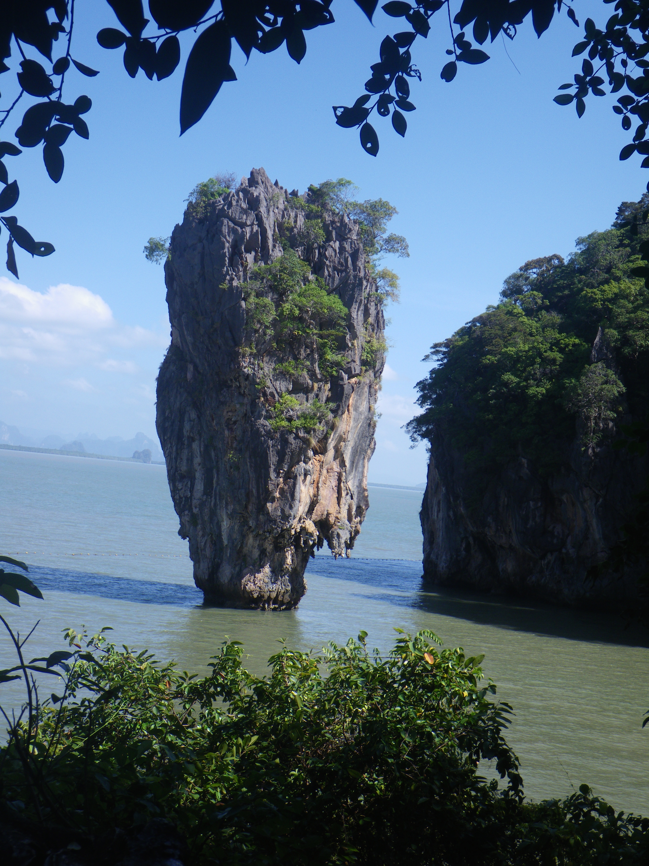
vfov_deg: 37.5
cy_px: 433
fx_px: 1275
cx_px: 324
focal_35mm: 51
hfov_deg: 28.6
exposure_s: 1/160
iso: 50
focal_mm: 9.1
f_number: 5.3
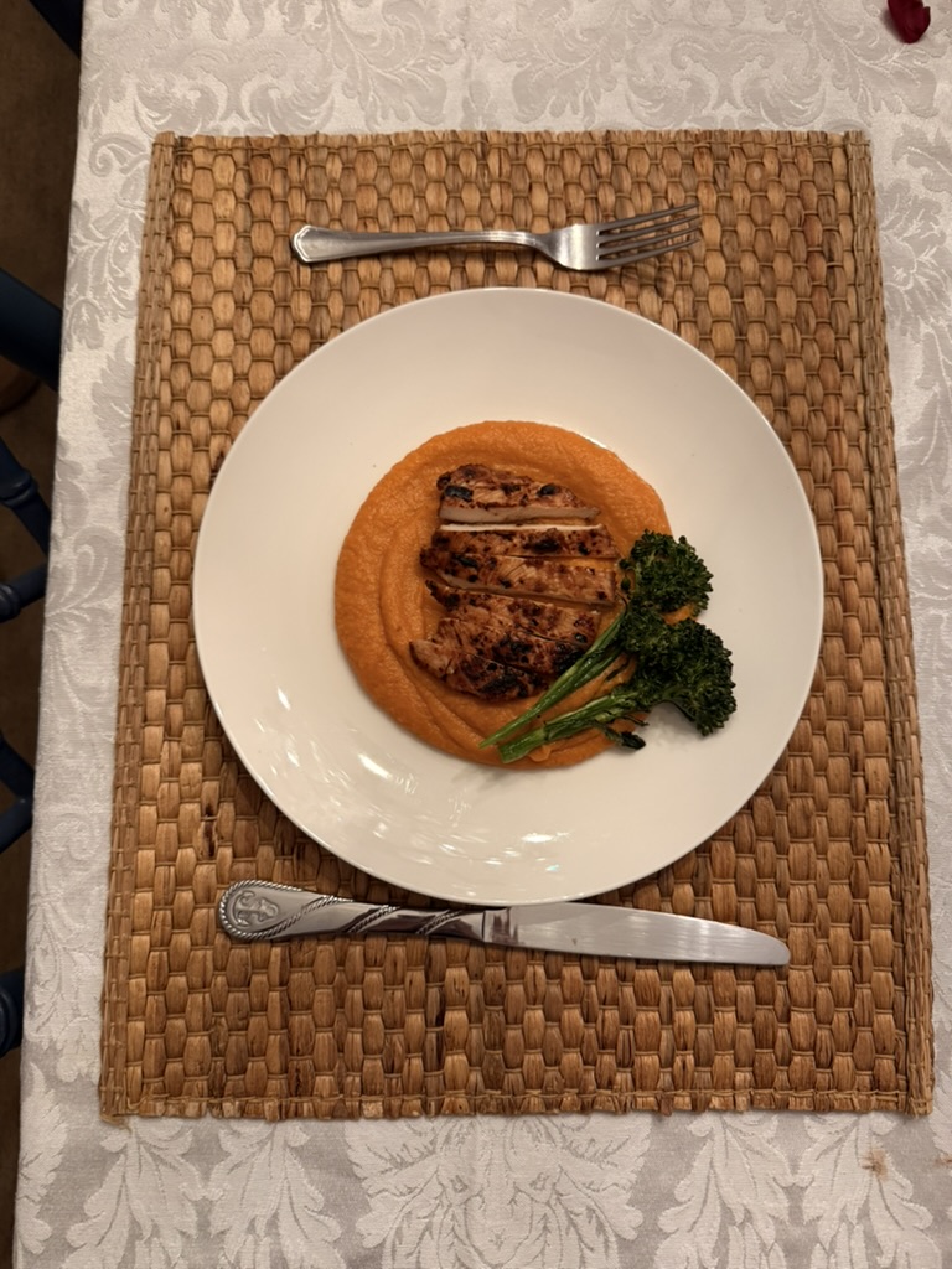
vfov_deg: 71.6
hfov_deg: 56.8
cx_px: 476
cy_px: 634
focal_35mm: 24
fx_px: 880
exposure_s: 1/60
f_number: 1.78
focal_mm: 6.76
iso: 250
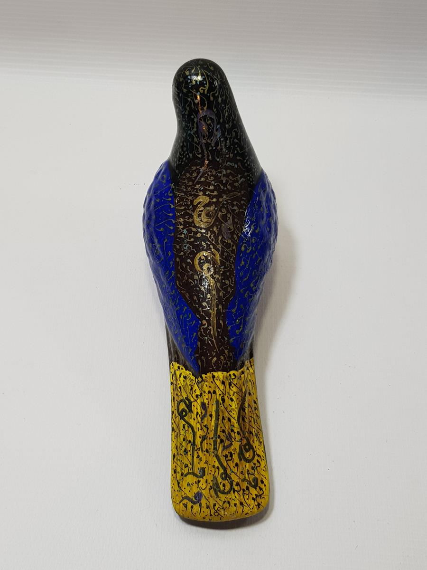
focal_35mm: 26
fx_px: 428
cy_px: 285
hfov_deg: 53.1
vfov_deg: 67.3
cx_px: 214
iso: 40
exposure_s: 1/105
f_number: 1.7
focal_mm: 4.3
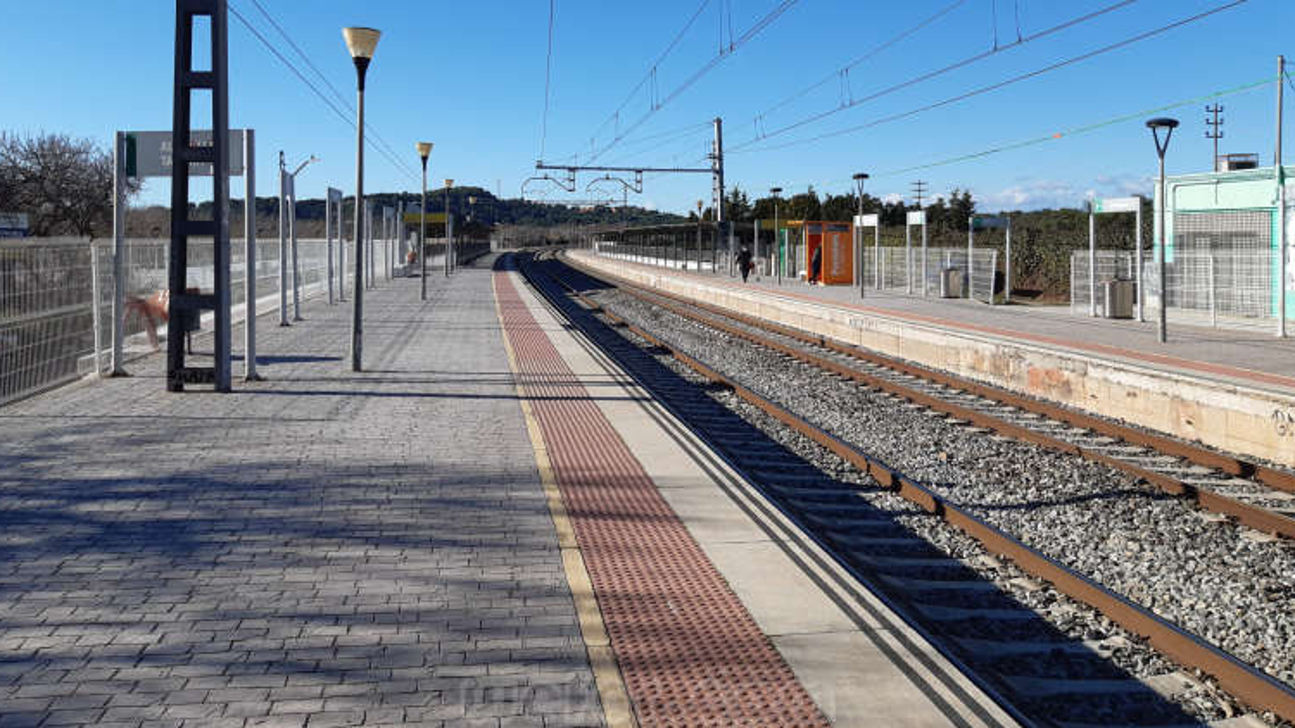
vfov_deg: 39.8
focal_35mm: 29
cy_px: 262
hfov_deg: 66.1
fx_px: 996
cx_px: 642
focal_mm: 3.92
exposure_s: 1/1988
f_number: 1.7
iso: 40
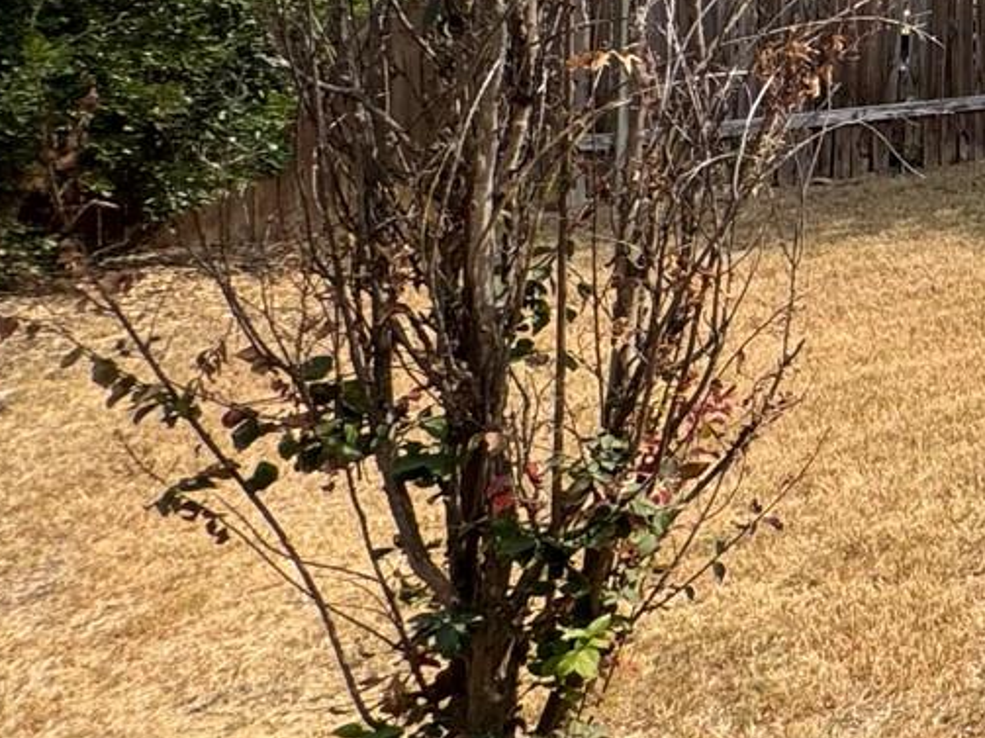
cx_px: 1851
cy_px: -59
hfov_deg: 20.7
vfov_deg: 24.1
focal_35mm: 57
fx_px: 1622
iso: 50
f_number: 2.2
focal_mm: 2.22
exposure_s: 1/1063
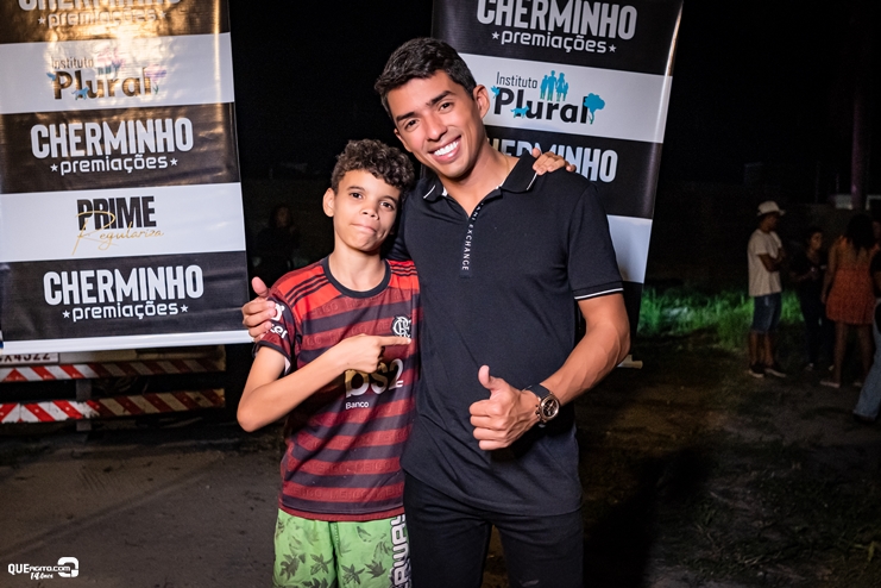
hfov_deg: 53.1
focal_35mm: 36
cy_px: 294
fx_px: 881
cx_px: 440
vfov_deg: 36.9
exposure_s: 1/320
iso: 2500
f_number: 2.8
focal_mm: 24
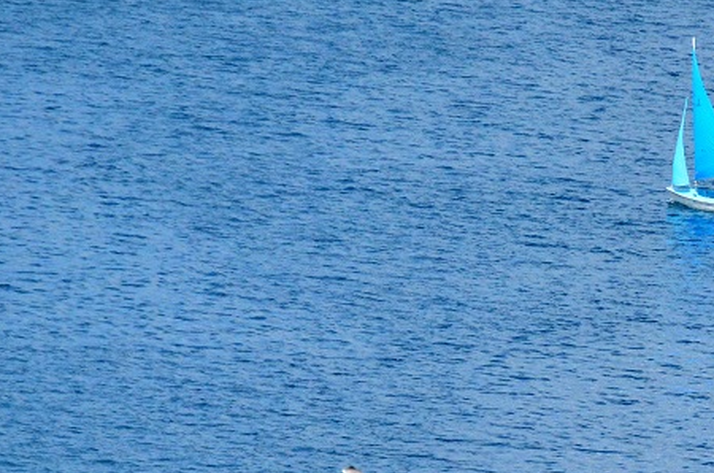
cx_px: 520
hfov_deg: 2.3
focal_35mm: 899
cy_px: 286
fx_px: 17792
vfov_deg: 1.5
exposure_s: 1/8000
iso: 1800
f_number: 5.6
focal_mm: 270
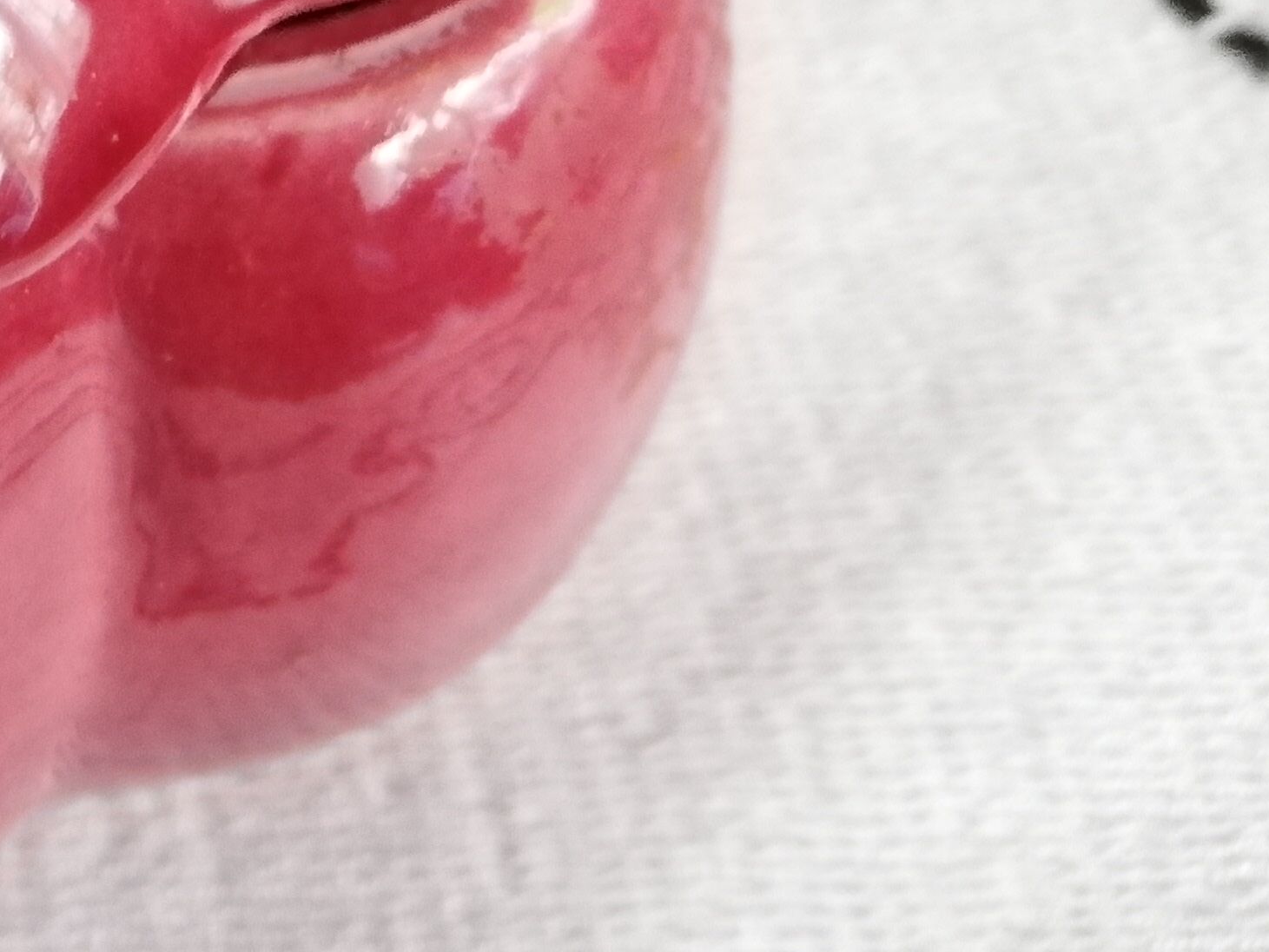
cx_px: -556
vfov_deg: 17.0
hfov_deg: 20.8
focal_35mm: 82
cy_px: -278
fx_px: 3006
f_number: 2.2
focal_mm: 3.81
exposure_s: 1/25
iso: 400
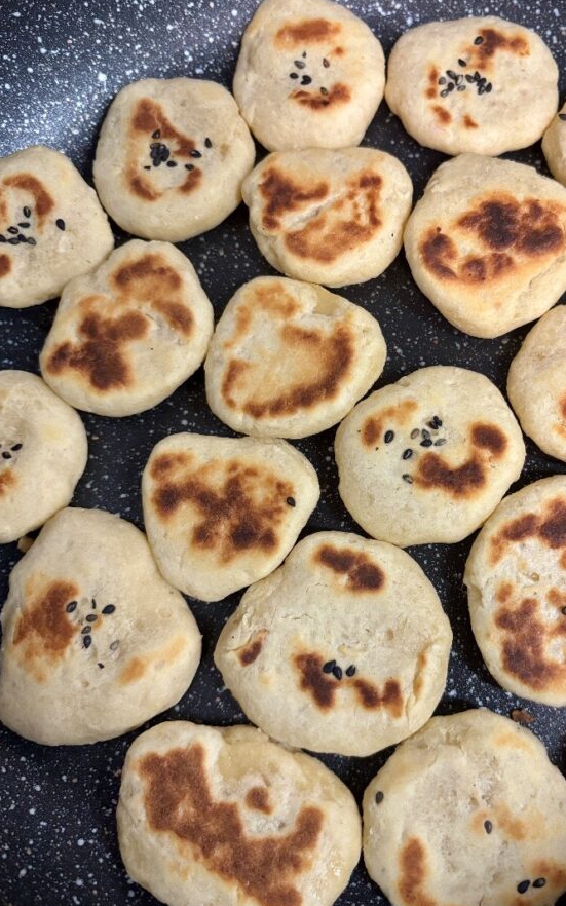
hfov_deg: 38.9
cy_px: 454
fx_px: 790
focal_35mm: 32
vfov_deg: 59.7
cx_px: 384
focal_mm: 5.96
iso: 500
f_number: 1.6
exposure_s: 1/60
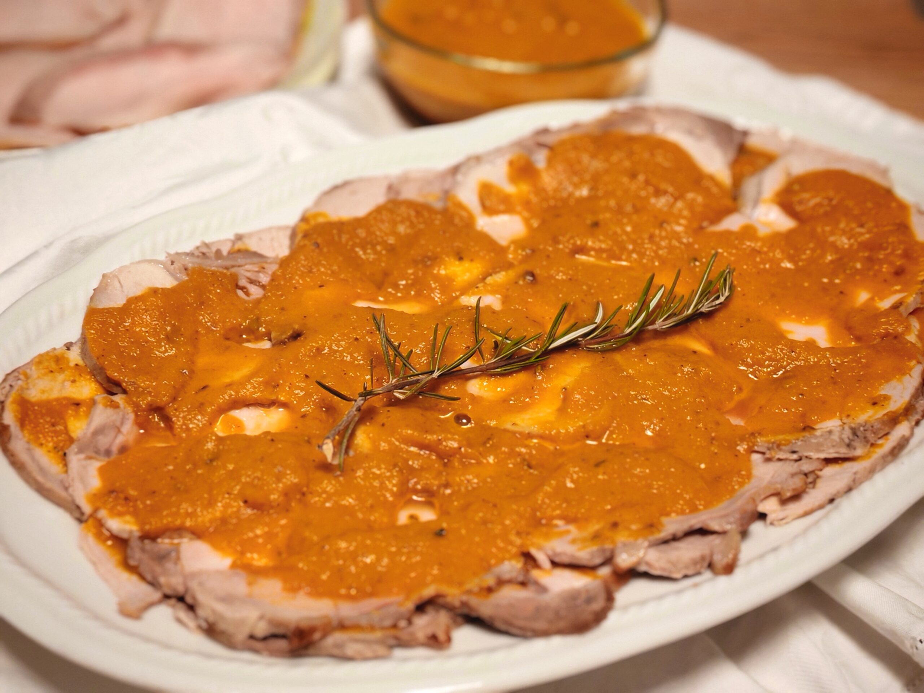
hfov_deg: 35.5
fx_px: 1441
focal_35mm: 54
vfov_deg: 27.0
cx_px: 462
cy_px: 346
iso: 400
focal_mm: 5.52
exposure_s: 1/50
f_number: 2.8
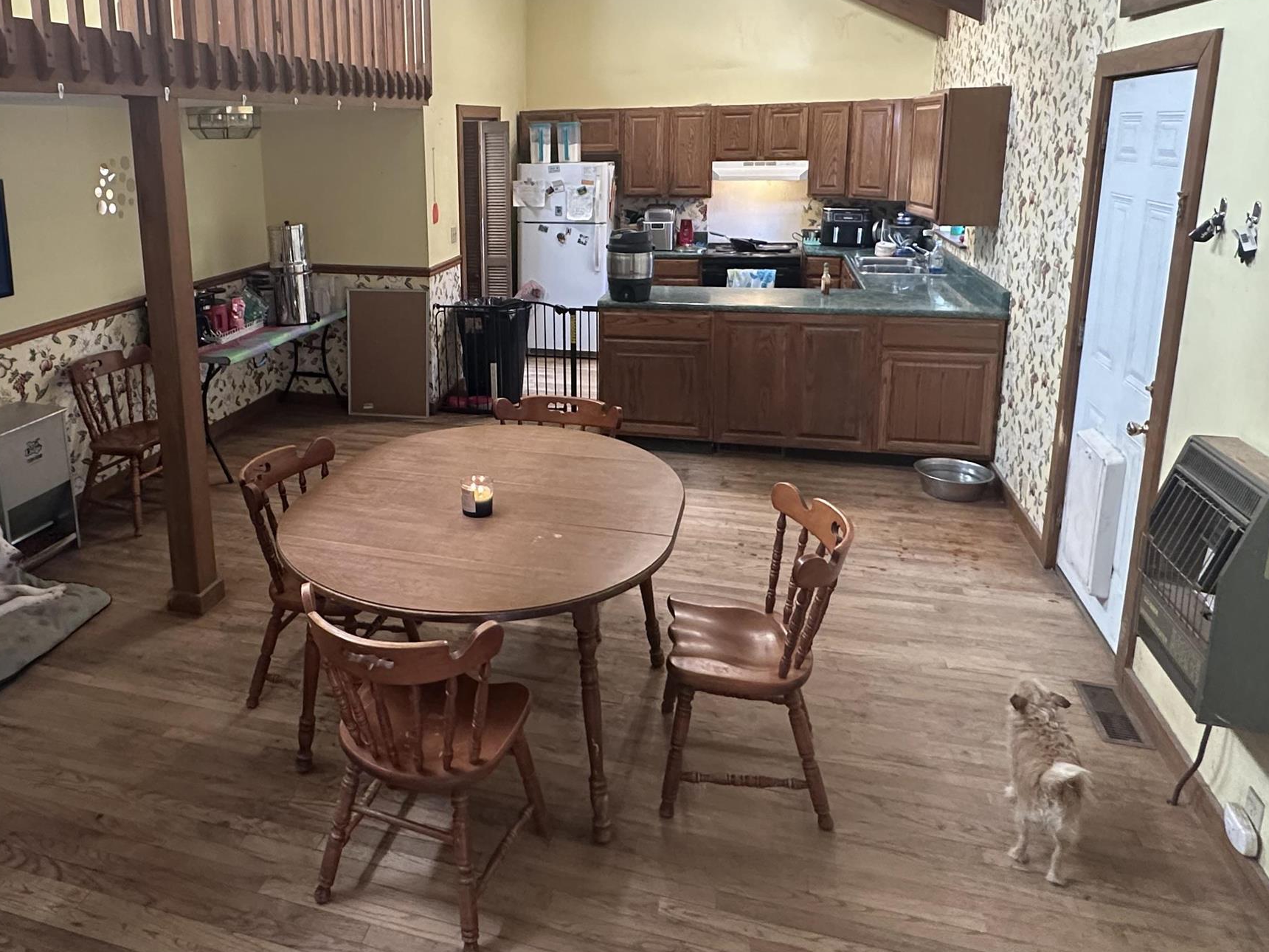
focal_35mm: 25
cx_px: 465
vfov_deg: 53.7
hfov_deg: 68.2
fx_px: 916
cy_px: 311
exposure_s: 1/60
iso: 400
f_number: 2.2
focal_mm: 2.22
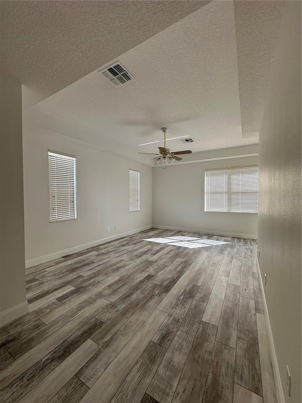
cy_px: 202
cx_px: 151
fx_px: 163
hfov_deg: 85.7
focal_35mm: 14
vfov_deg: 102.1
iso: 40
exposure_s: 1/101
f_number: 2.2
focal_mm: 2.22
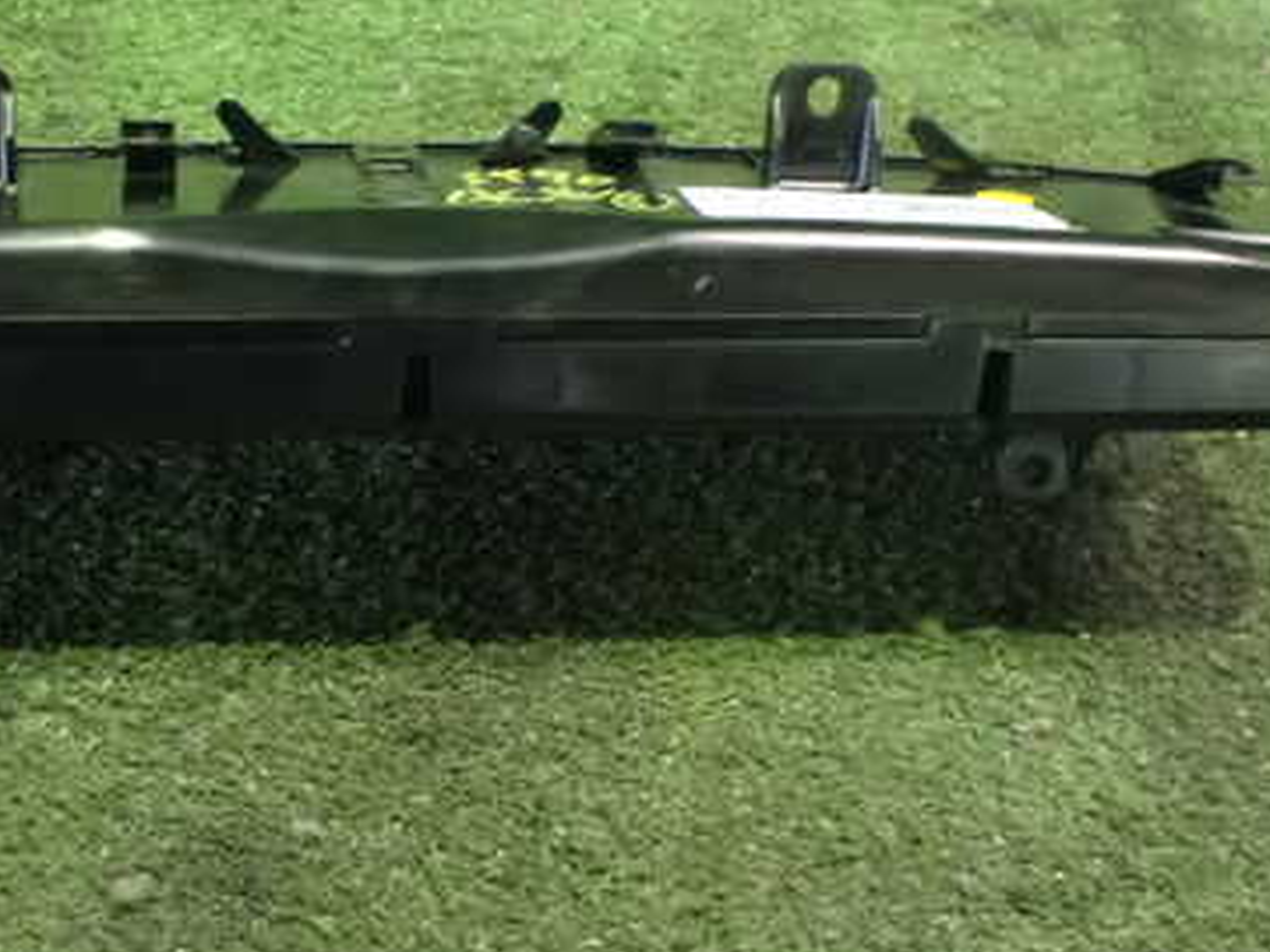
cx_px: 342
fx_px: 1834
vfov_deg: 29.0
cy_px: 360
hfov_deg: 37.4
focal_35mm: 50
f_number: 2.3
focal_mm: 5.4
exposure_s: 1/30
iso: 1600
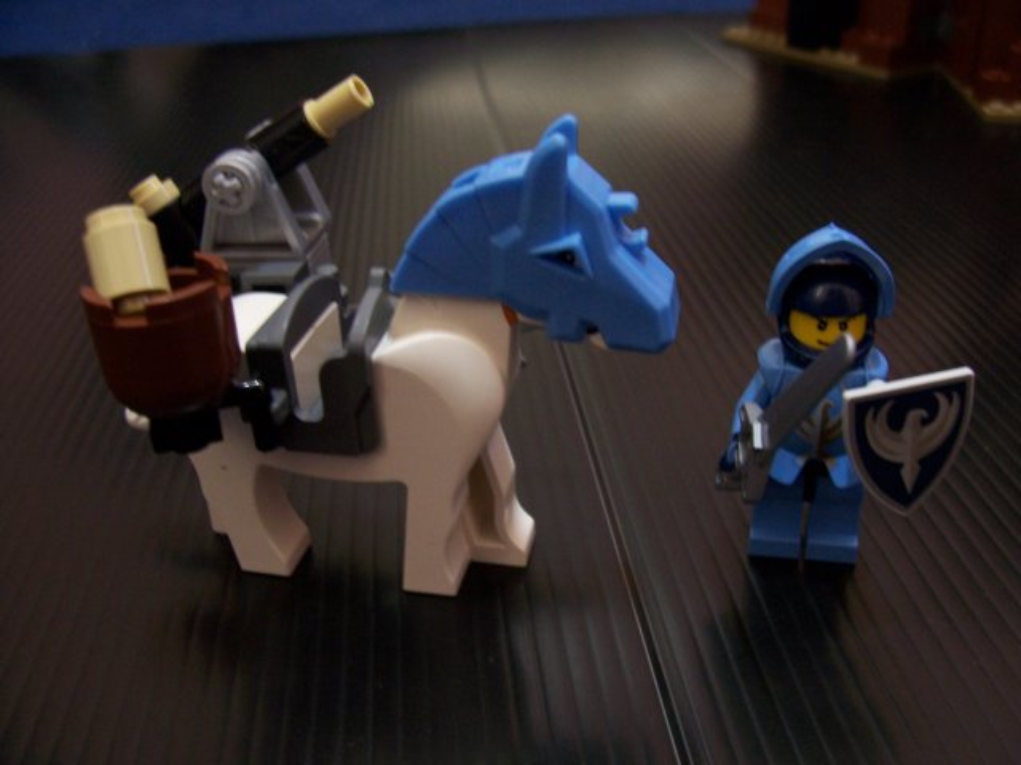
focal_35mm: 34
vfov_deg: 41.8
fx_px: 1003
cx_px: 510
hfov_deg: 54.0
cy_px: 382
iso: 160
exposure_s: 1/2
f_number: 2.7
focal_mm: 5.6
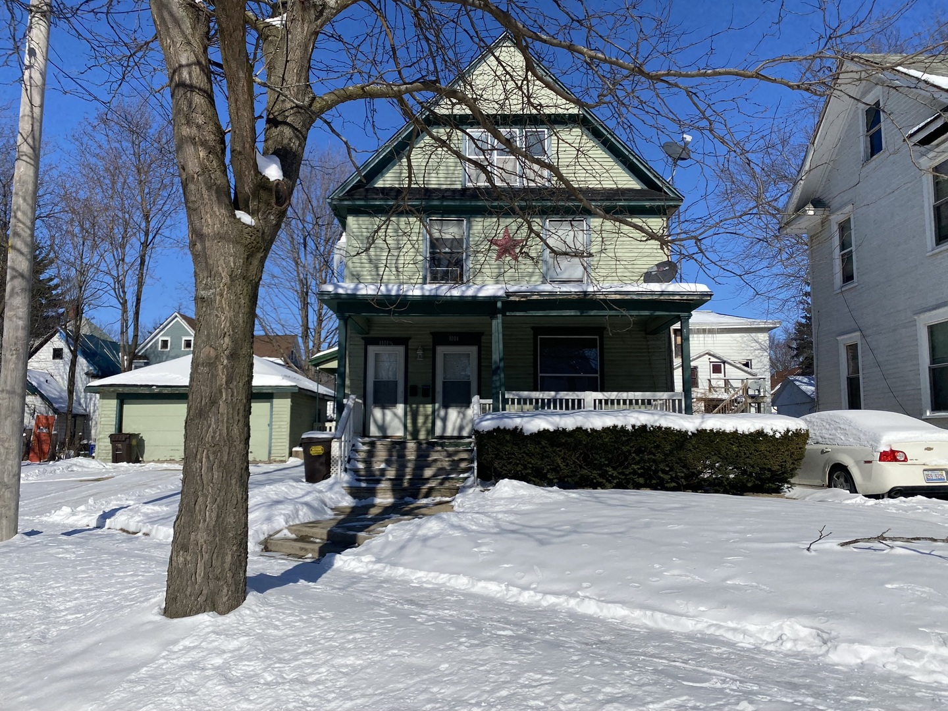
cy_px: 356
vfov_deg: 53.1
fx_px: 712
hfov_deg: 67.3
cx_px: 474
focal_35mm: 26
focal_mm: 4.25
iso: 32
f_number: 1.8
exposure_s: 1/7692
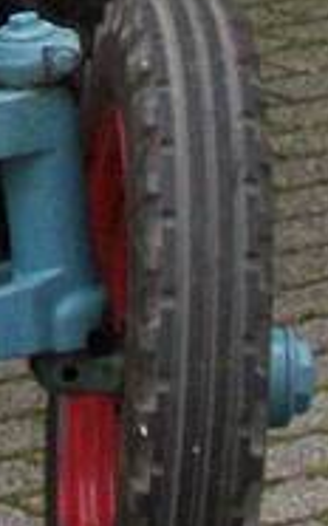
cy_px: -568
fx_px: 6360
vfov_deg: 4.7
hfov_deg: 2.9
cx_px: -368
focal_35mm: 444
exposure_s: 1/137
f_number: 3.6
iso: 140
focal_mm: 10.8
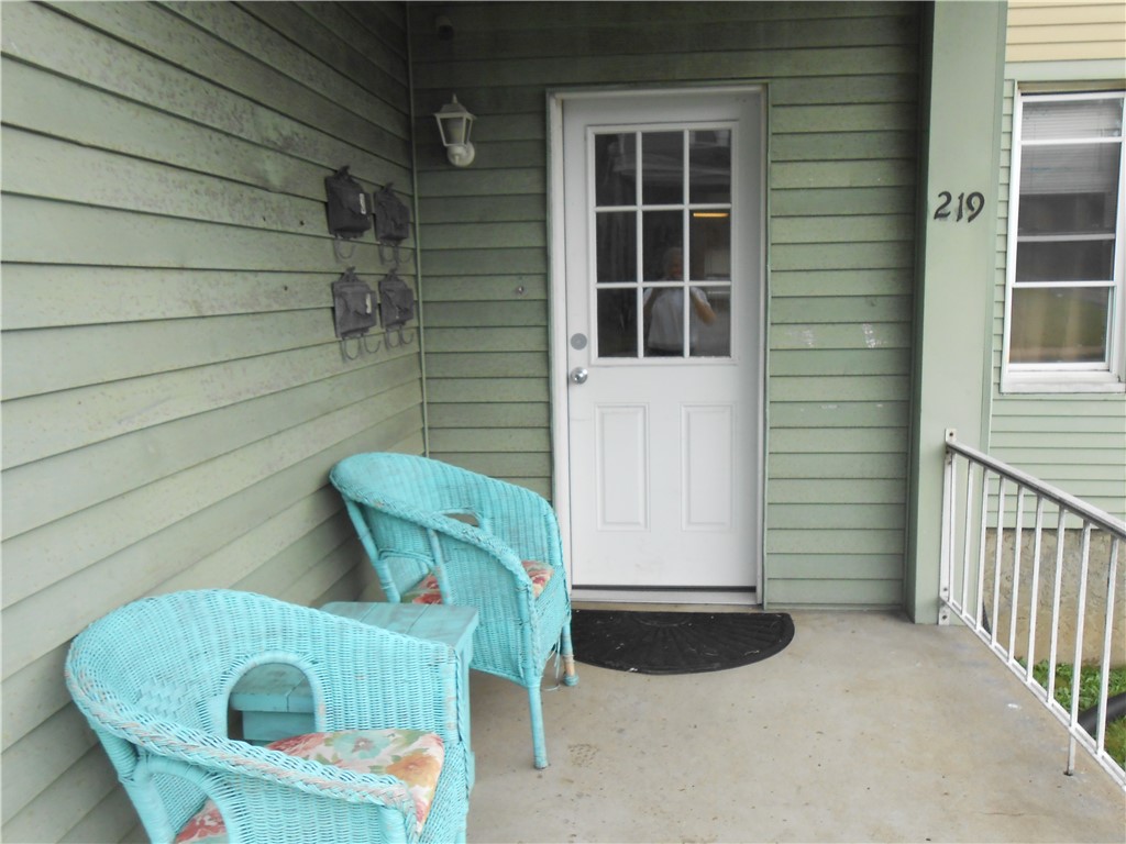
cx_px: 563
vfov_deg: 46.8
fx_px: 976
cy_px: 422
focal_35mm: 30
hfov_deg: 60.0
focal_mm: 5.3
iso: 160
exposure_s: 1/250
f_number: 3.8
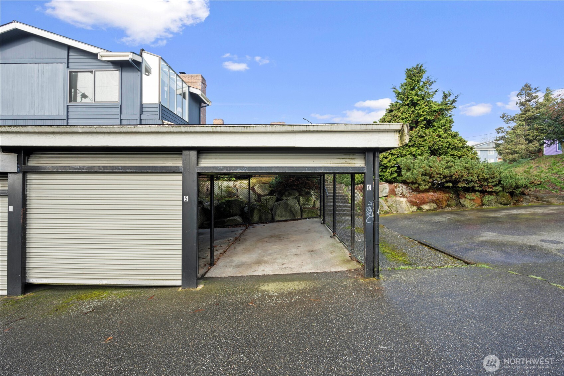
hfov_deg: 104.3
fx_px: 219
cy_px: 188
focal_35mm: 14
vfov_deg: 81.2
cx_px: 282
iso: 200
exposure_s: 1/25
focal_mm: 14
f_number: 8
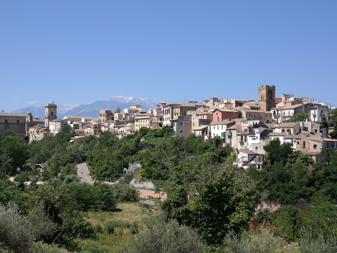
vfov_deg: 30.9
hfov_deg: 40.4
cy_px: 126
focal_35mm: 47
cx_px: 157
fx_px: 458
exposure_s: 1/320
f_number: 7.1
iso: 100
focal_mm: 28
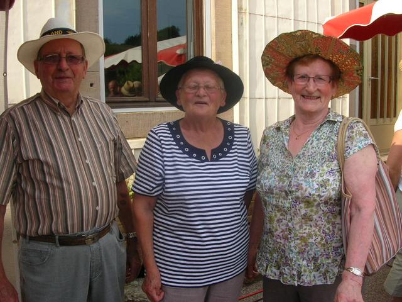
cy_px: 151
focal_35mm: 35
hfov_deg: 52.6
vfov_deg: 40.7
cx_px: 201
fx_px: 406
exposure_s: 1/156
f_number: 5.6
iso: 50
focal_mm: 5.8
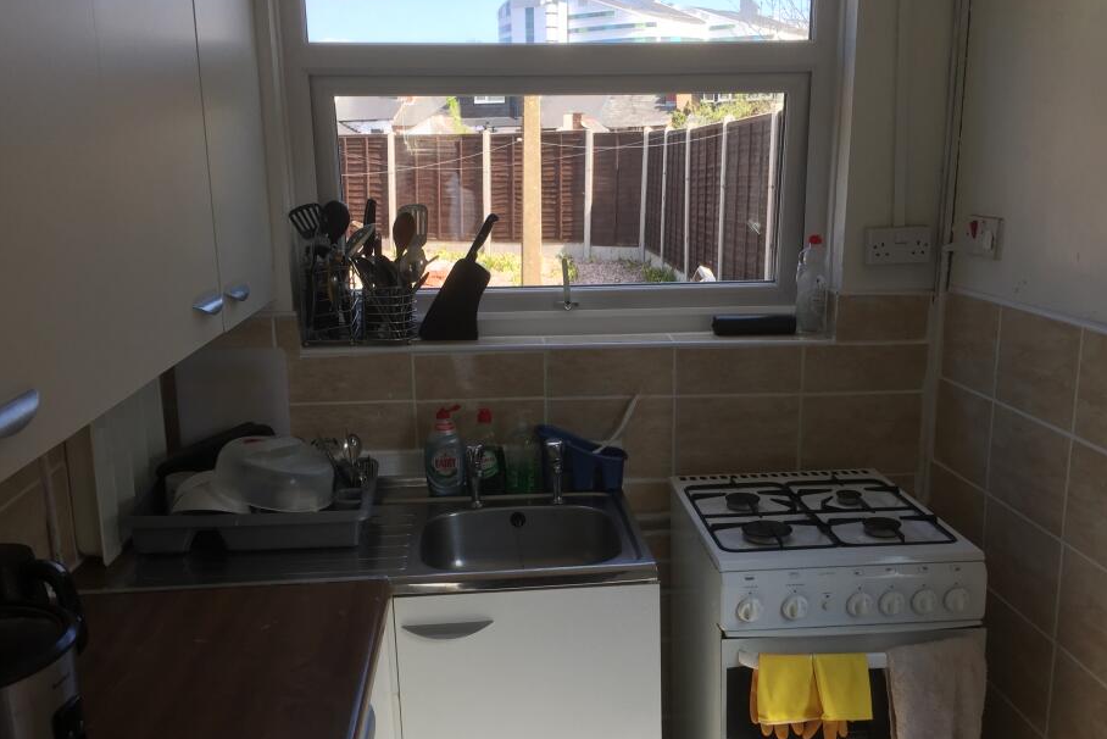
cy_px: 418
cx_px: 563
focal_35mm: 34
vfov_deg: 38.8
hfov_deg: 55.8
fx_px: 1046
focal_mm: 4.15
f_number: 2.2
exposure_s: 1/286
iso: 32
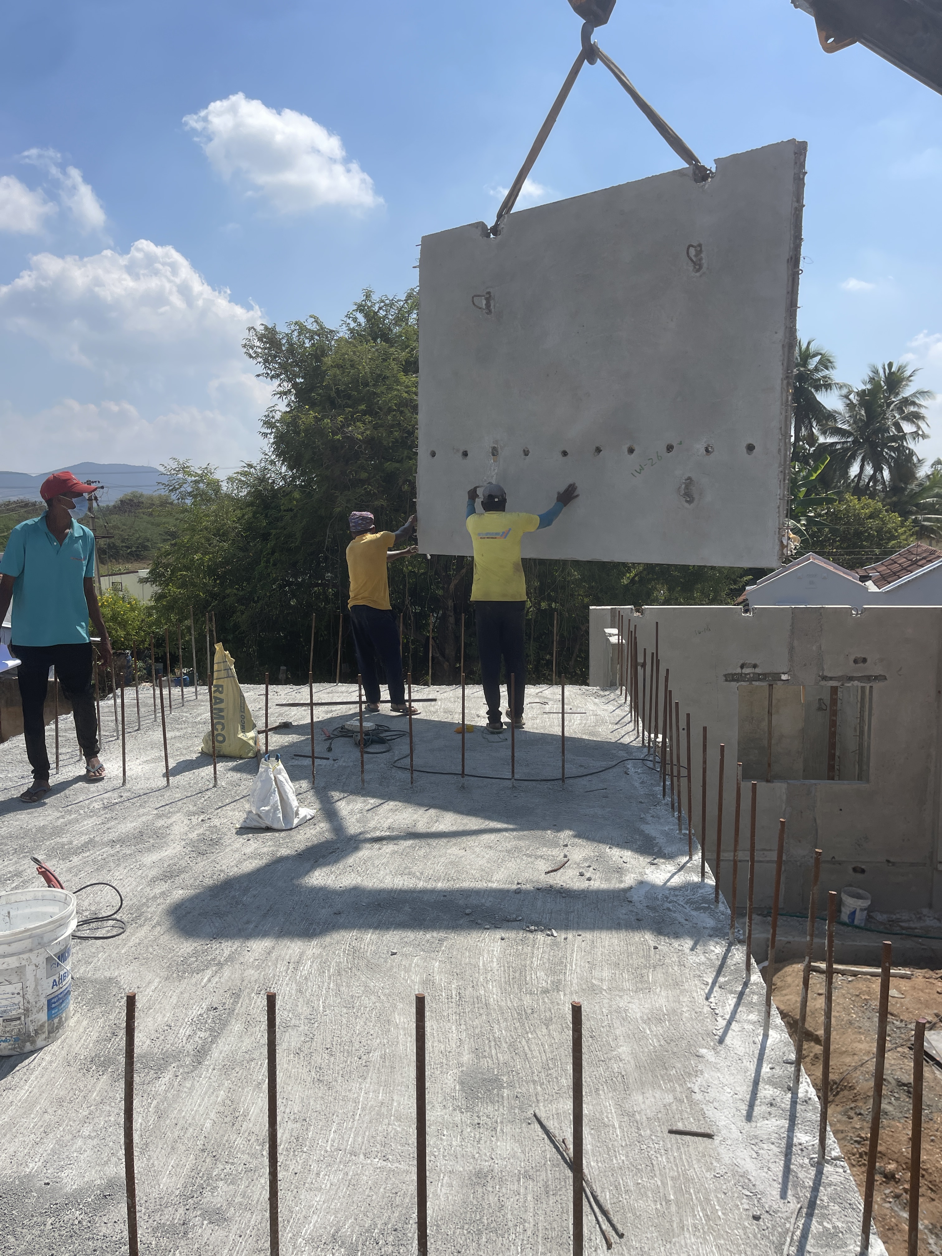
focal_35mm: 25
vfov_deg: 69.4
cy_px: 628
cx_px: 471
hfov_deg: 54.9
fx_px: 907
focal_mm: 5.1
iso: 32
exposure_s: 1/5618
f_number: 1.6
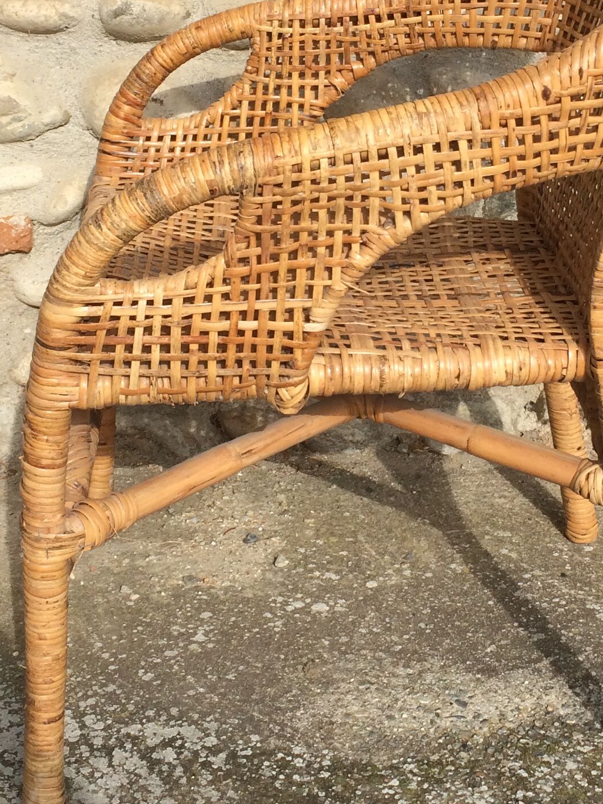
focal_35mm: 67
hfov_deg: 21.9
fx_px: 1556
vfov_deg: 28.8
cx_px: 337
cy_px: 263
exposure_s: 1/1786
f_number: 2.2
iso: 32
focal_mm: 4.15
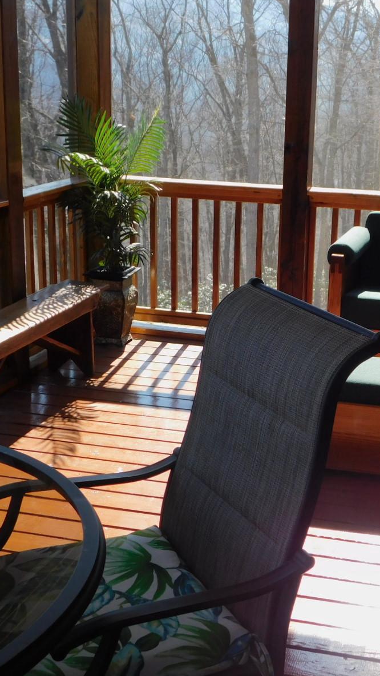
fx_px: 949
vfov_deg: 39.2
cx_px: 278
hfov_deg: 22.5
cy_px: 338
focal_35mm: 53
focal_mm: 6.3
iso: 125
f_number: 3.5
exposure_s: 1/250
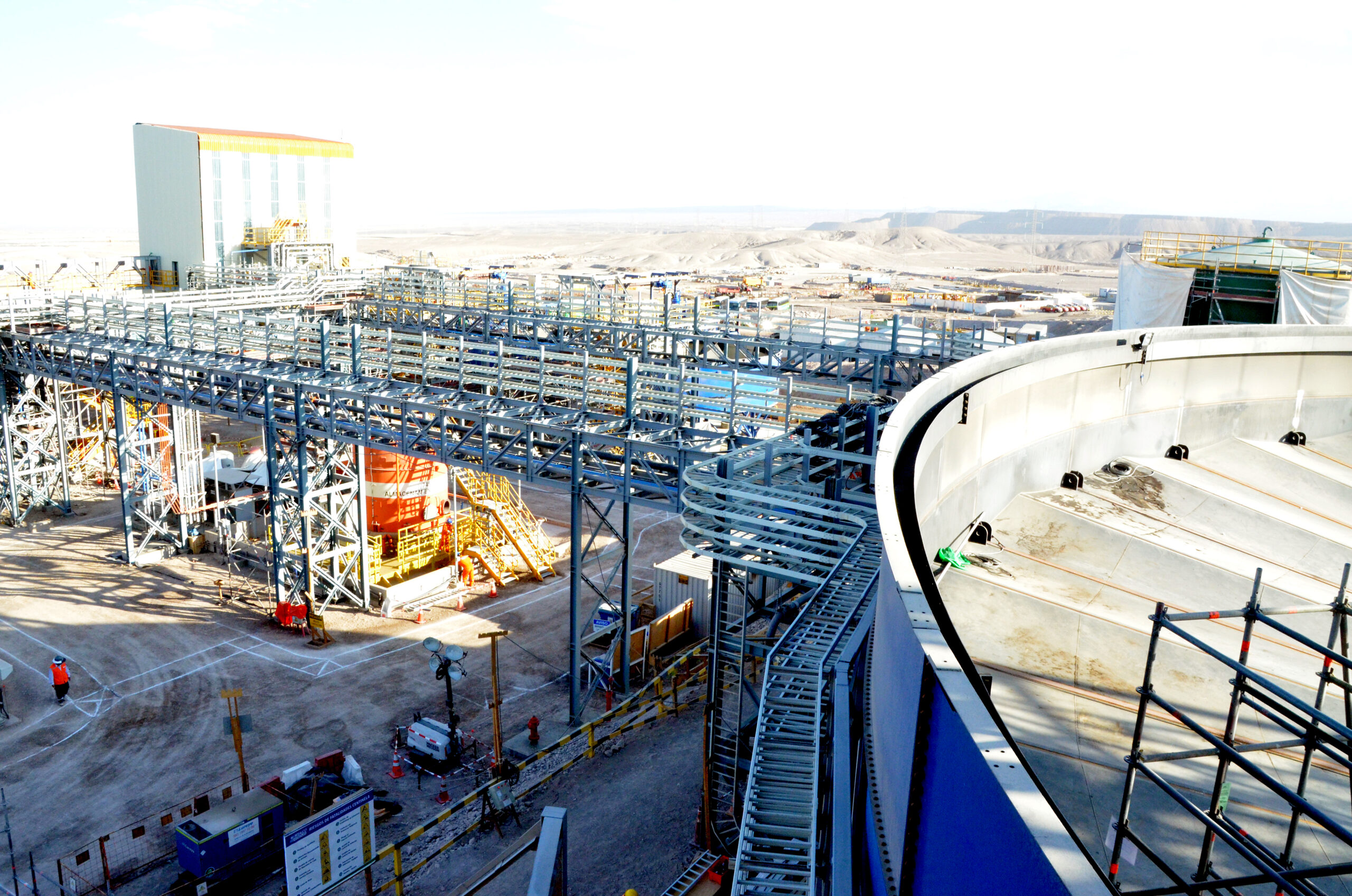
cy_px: 448
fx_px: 1012
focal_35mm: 27
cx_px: 676
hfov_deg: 67.5
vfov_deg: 47.7
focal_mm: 18
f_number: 14
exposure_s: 1/320
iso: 2500
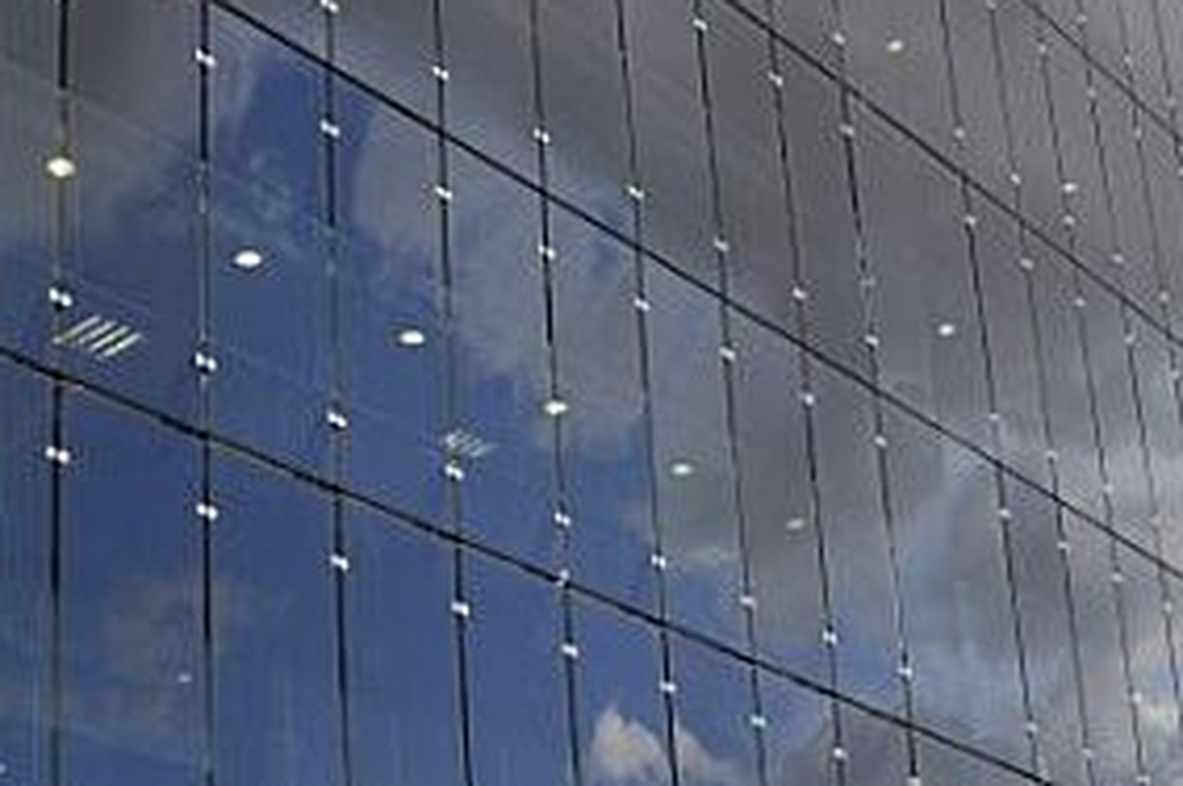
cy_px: 916
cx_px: 725
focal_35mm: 69
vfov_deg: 18.7
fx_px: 2265
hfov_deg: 29.2
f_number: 7.1
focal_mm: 18
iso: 200
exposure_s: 1/200
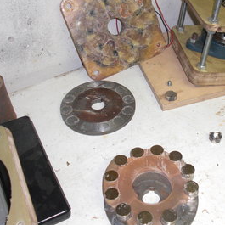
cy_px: 104
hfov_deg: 35.1
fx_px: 353
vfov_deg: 35.3
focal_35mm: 48
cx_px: 148
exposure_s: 1/60
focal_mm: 6.3
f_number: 2.8
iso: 200
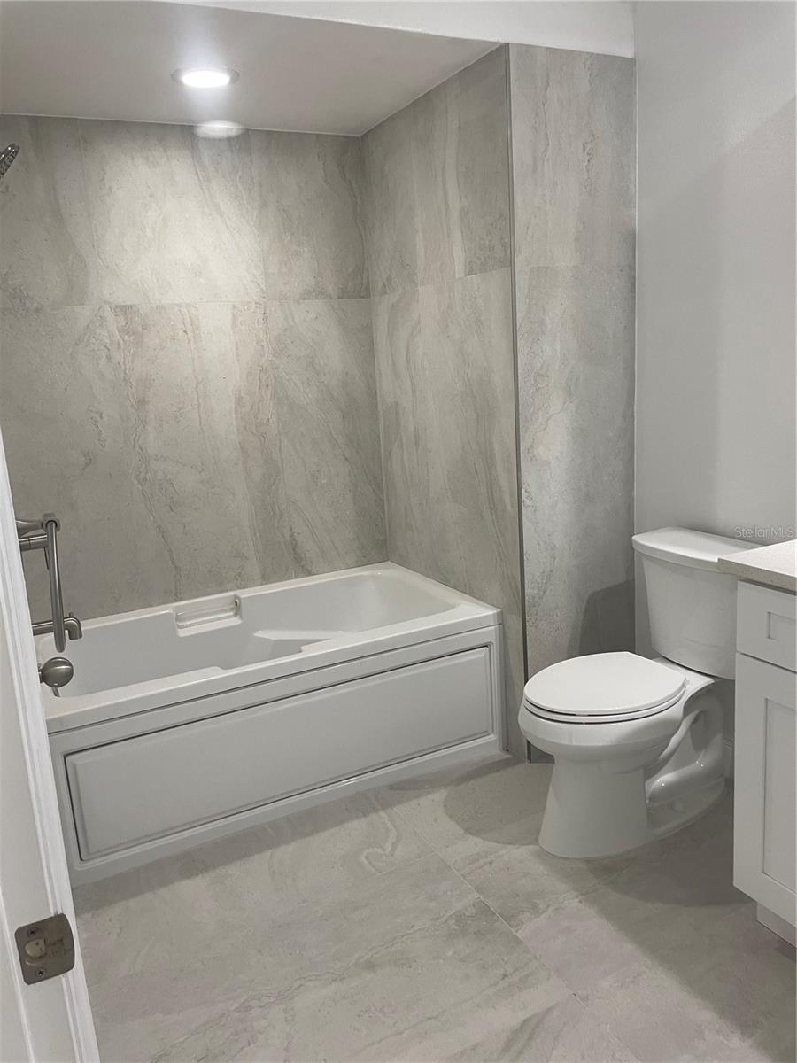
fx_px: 798
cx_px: 398
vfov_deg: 67.3
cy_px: 532
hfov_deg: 53.1
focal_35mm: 26
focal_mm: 4.2
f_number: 1.6
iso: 100
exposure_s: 1/60
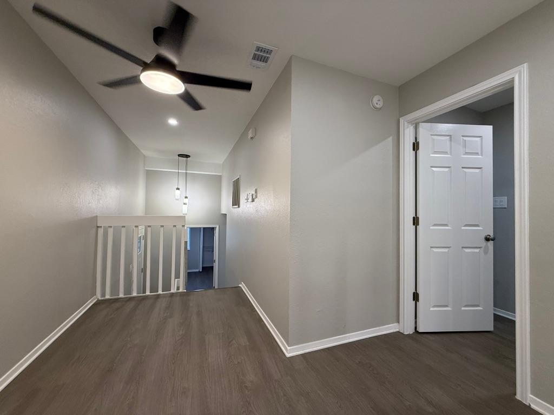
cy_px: 208
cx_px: 277
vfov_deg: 85.7
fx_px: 224
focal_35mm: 14
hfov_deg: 102.1
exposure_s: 1/120
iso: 250
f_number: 2.2
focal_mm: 2.22
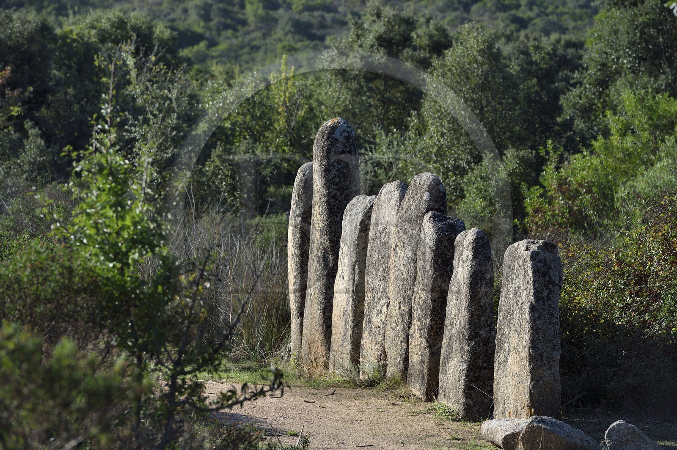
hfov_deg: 10.3
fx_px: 3758
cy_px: 225
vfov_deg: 6.9
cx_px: 338
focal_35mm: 200
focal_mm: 200
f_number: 10
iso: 200
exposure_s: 1/250
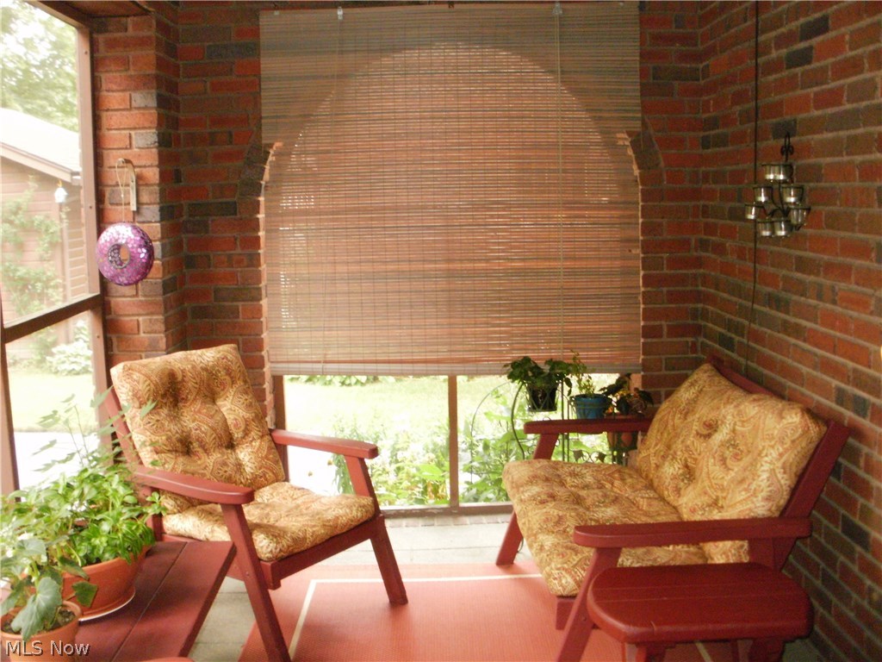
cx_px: 441
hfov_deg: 51.4
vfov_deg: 39.7
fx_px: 917
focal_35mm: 36
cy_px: 331
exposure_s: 1/30
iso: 400
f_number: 3.5
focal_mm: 6.3
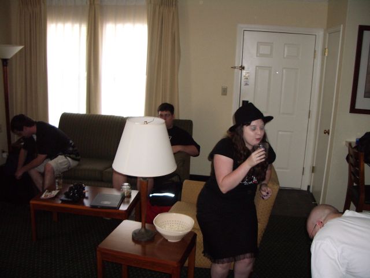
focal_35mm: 35
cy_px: 139
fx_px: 374
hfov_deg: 52.6
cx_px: 185
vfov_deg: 40.7
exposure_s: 1/60
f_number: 2.6
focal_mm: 5.8
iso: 200
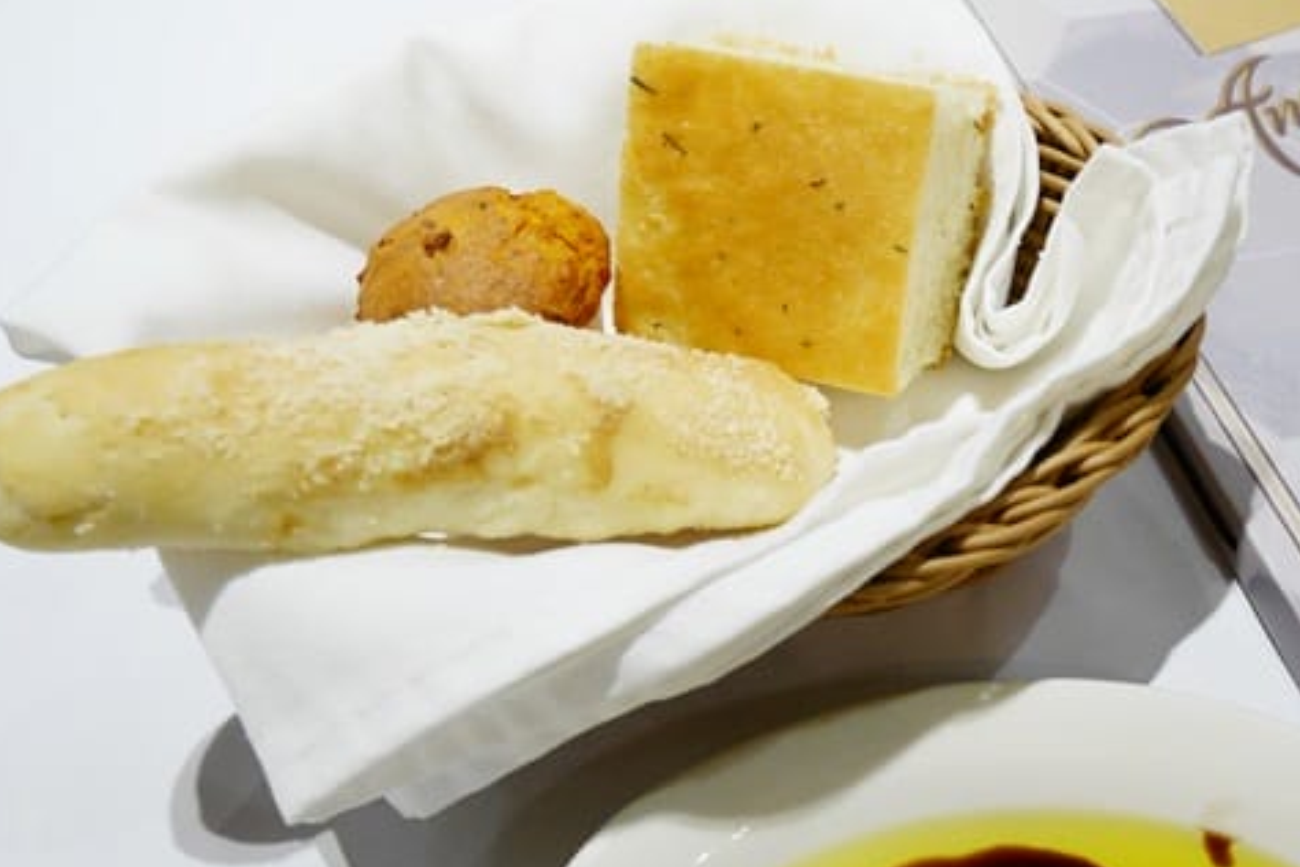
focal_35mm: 38
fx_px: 1372
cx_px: 856
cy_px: 551
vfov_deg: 34.8
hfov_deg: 49.9
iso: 1000
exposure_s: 1/60
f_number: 4.1
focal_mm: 13
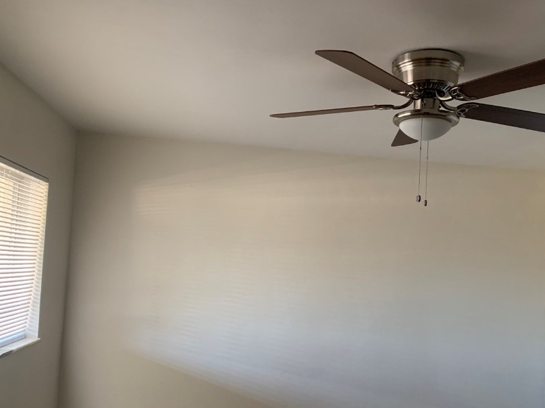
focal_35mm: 34
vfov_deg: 41.6
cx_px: 322
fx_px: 535
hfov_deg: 53.7
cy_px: 247
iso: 200
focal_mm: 4.25
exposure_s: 1/60
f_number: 1.8
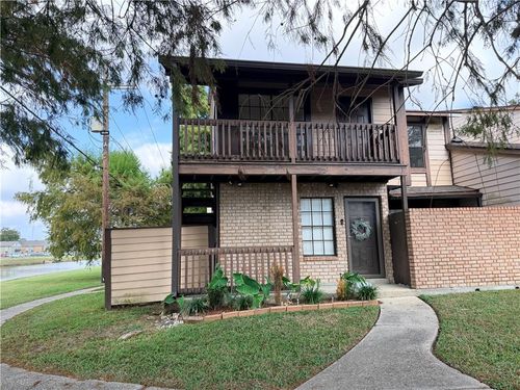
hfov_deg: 71.6
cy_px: 195
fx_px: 361
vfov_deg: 56.8
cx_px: 260
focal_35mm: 24
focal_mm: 6.76
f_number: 1.78
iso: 100
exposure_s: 1/1122
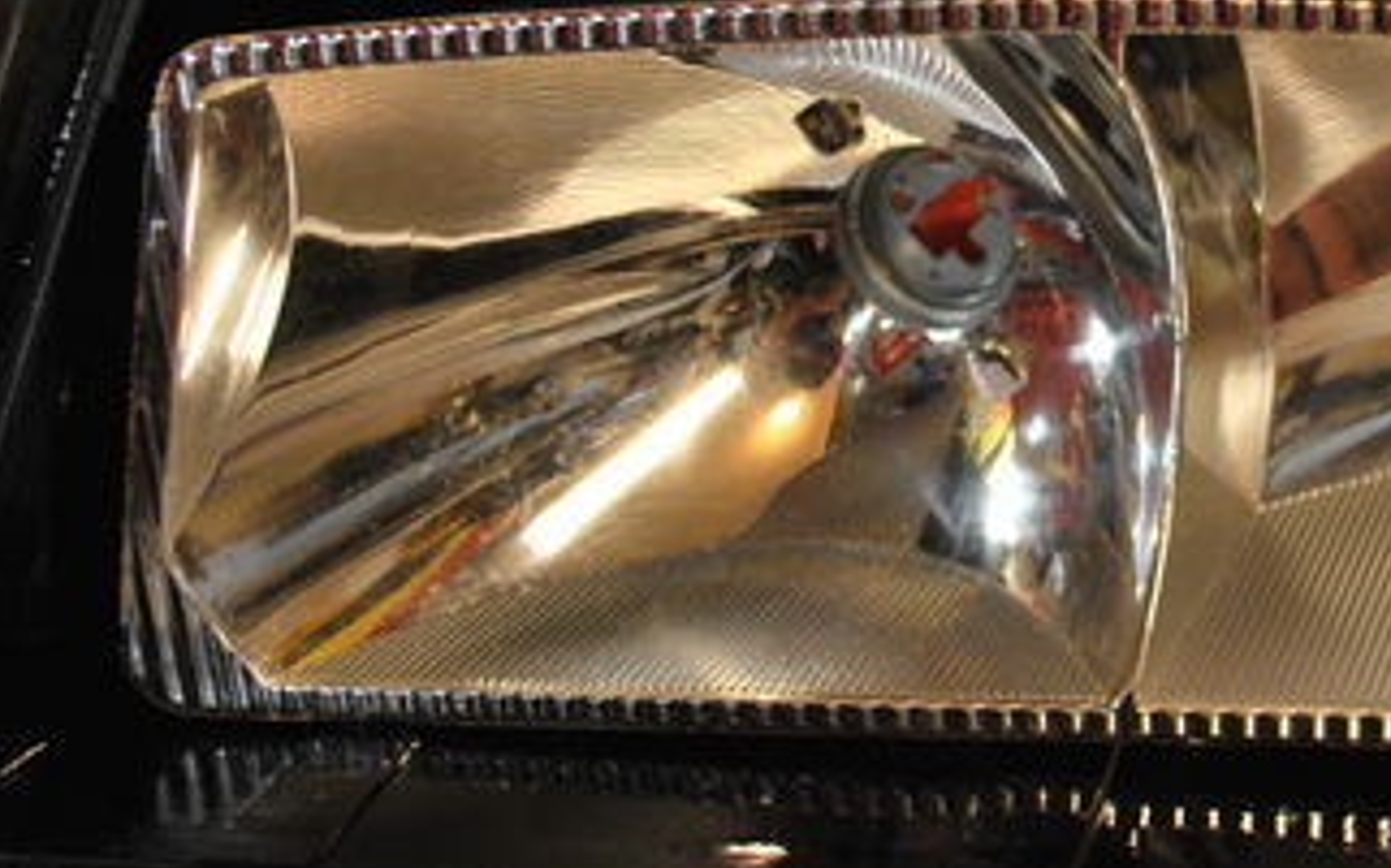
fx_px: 2539
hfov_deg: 29.4
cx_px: 1240
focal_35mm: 67
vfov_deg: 19.4
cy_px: 406
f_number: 4
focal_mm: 22
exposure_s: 1/30
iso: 320
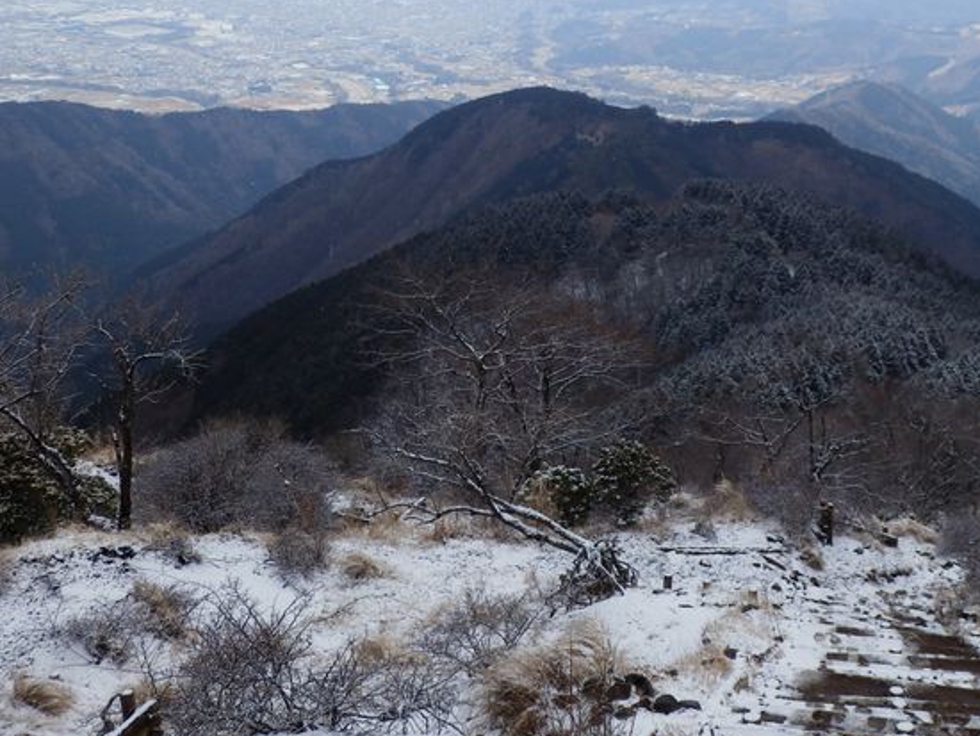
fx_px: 1813
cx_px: 599
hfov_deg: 30.2
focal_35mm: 64
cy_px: 269
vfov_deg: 22.9
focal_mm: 7.9
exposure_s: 1/125
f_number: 4.2
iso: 80
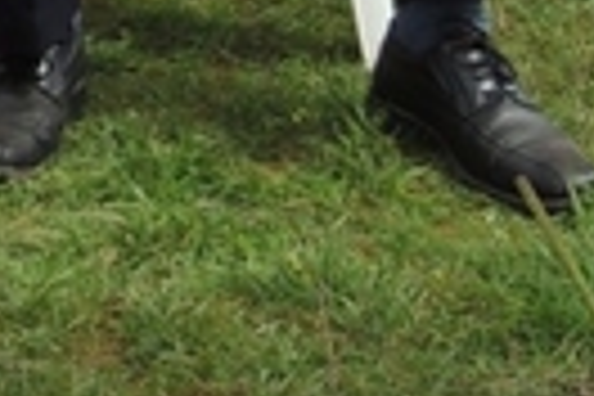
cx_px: -364
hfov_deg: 6.2
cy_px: -810
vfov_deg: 4.0
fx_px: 5445
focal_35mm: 330
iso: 125
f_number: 3.9
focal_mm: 12.4
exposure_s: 1/400
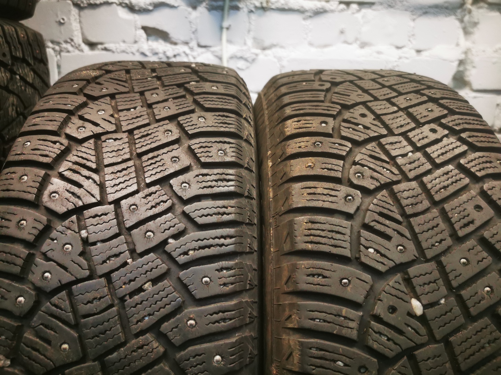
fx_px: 391
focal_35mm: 27
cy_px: 188
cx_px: 250
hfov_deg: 65.3
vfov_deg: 51.3
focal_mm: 5.56
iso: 200
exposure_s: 1/50
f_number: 1.6
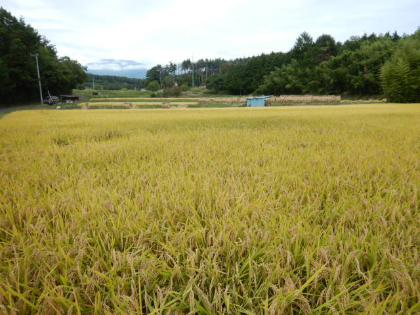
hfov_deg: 71.6
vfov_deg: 56.8
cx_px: 210
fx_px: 291
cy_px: 158
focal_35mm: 24
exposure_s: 1/1250
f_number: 2.8
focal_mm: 4.3
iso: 200
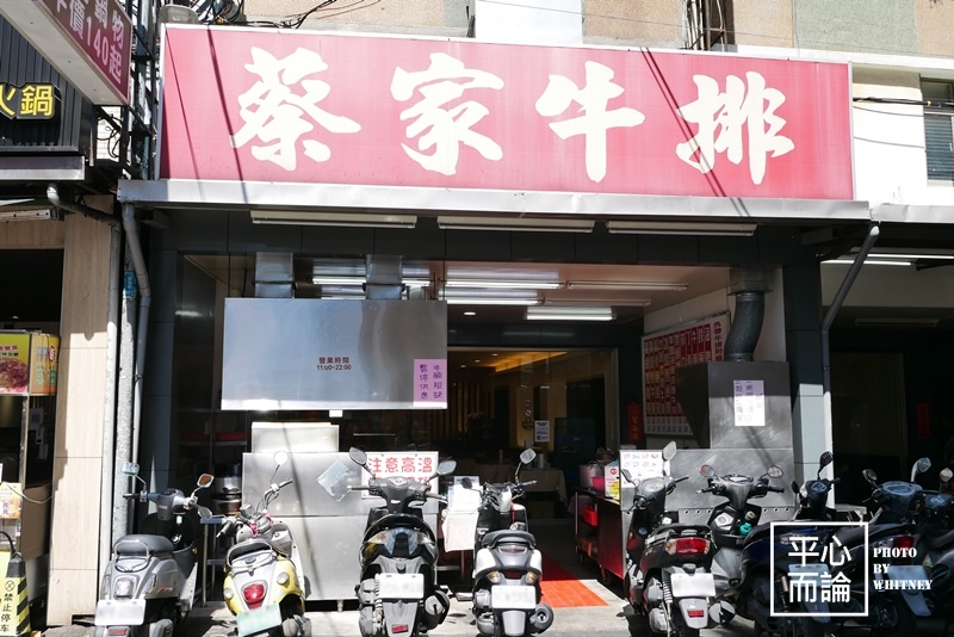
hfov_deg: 63.6
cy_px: 318
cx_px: 477
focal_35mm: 29
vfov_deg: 45.0
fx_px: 769
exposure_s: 1/400
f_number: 5
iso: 200
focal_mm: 14
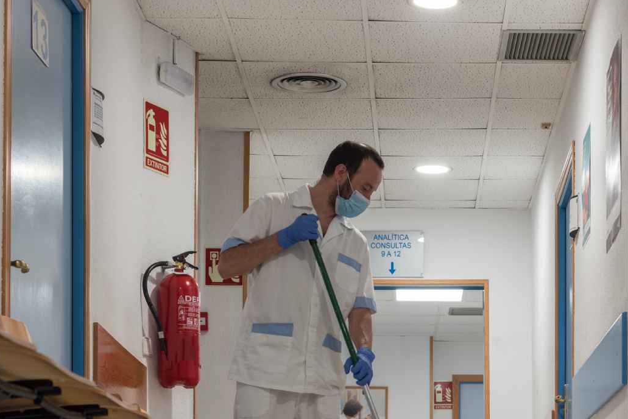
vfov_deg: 14.1
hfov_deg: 20.8
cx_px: 498
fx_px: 1692
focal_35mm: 97
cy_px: 280
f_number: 4.5
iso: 400
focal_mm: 50
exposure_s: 1/30
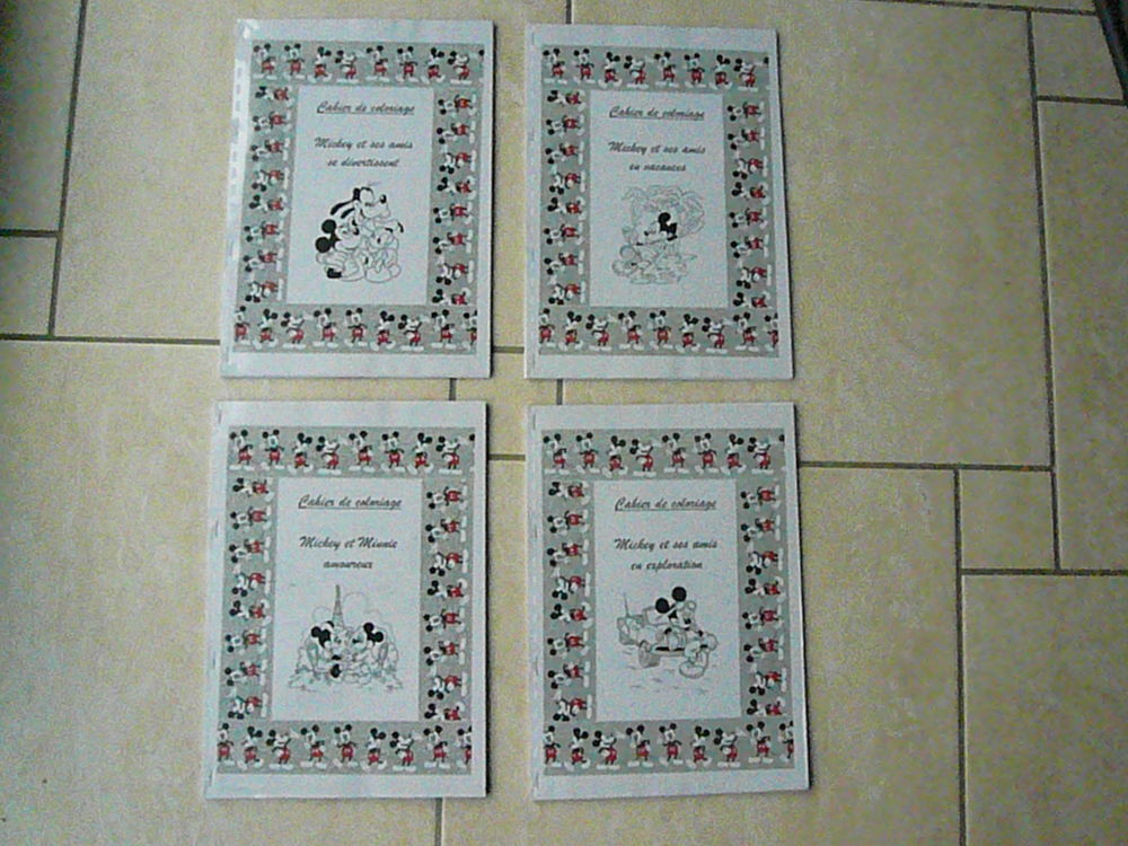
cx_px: 564
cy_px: 423
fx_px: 912
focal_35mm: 28
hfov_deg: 63.4
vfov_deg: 49.7
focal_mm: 4.6
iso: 3200
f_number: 8
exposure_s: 1/800
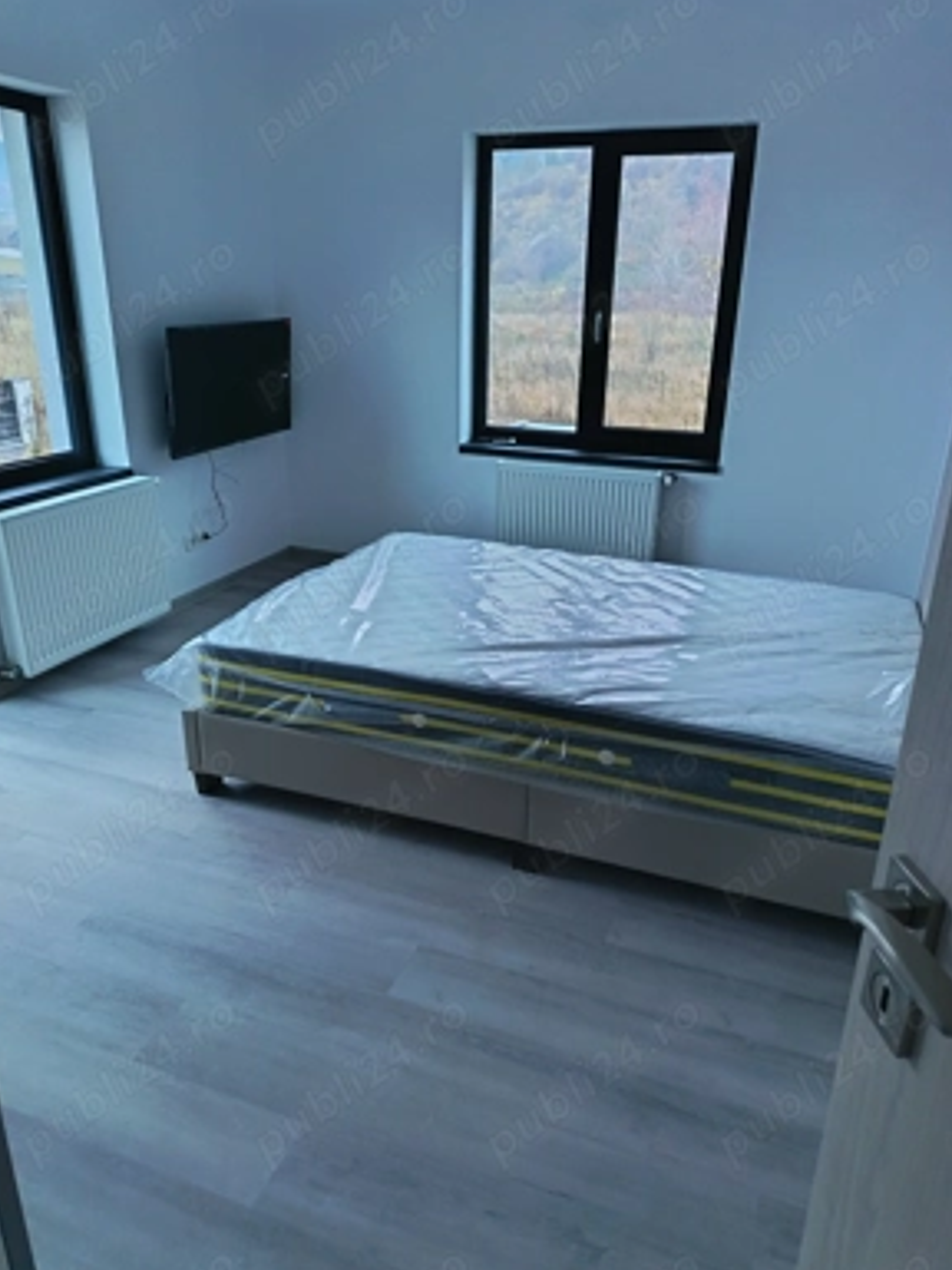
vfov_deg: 69.4
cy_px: 628
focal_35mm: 25
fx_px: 917
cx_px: 476
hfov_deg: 54.9
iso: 1818
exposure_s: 1/33.3
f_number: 1.75
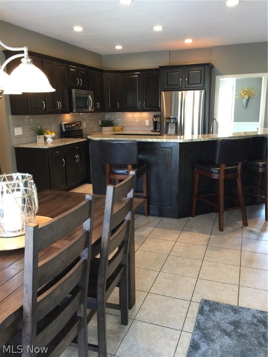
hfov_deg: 48.2
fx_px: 299
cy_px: 178
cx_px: 134
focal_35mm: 29
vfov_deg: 61.7
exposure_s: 1/15
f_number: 2.2
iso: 80
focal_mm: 4.15
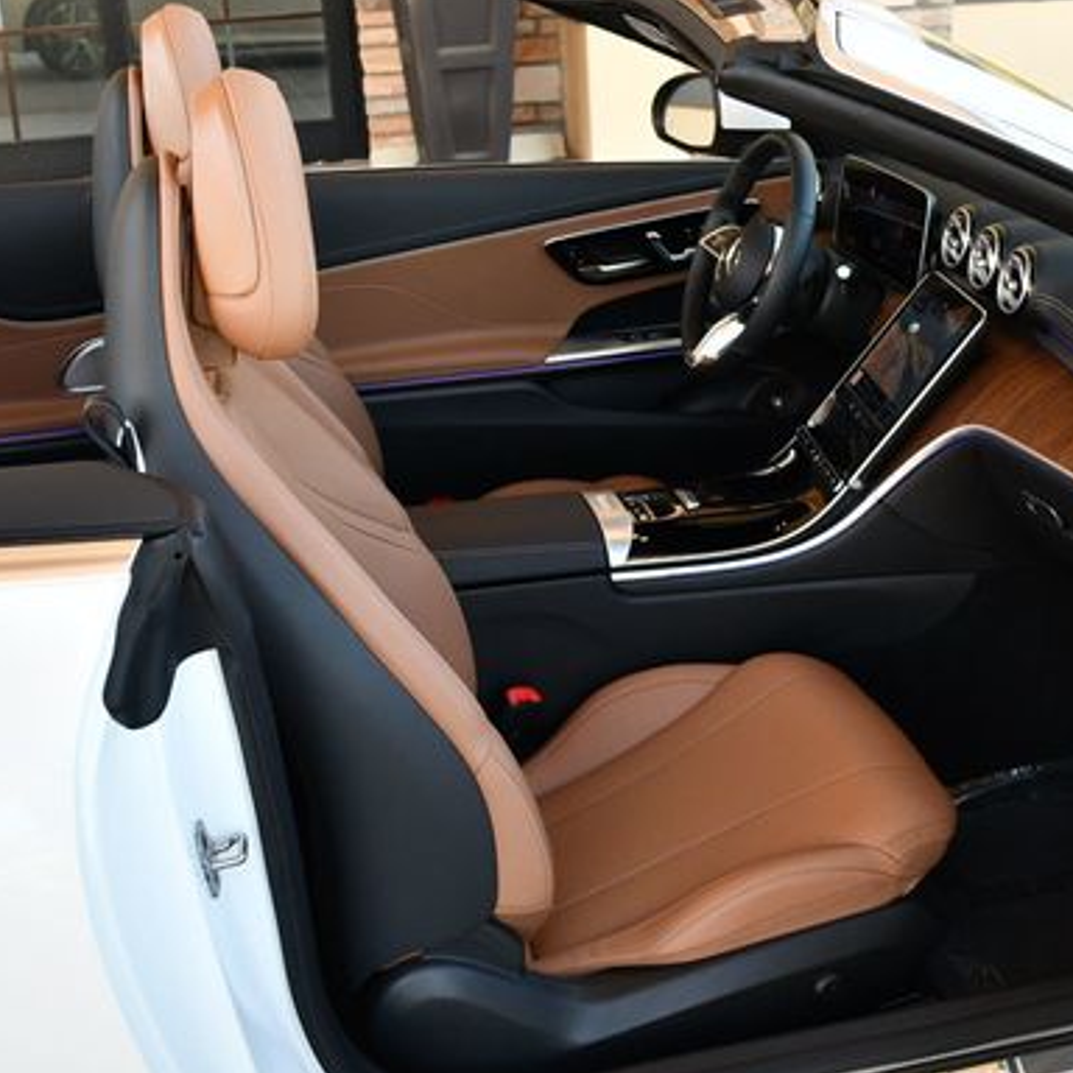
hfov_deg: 33.2
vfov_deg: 33.4
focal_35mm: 51
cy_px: 534
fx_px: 1789
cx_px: 701
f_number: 4
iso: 400
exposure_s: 1/250
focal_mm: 18
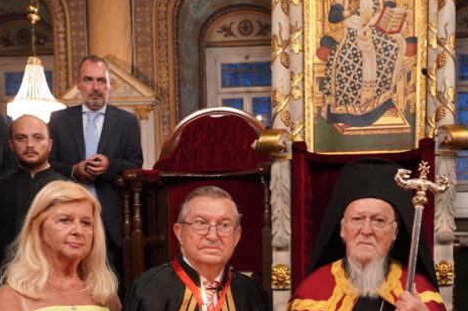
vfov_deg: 23.9
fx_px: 689
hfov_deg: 37.3
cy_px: 342
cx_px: 287
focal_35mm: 53
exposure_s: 1/60
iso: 3200
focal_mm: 24
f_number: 4
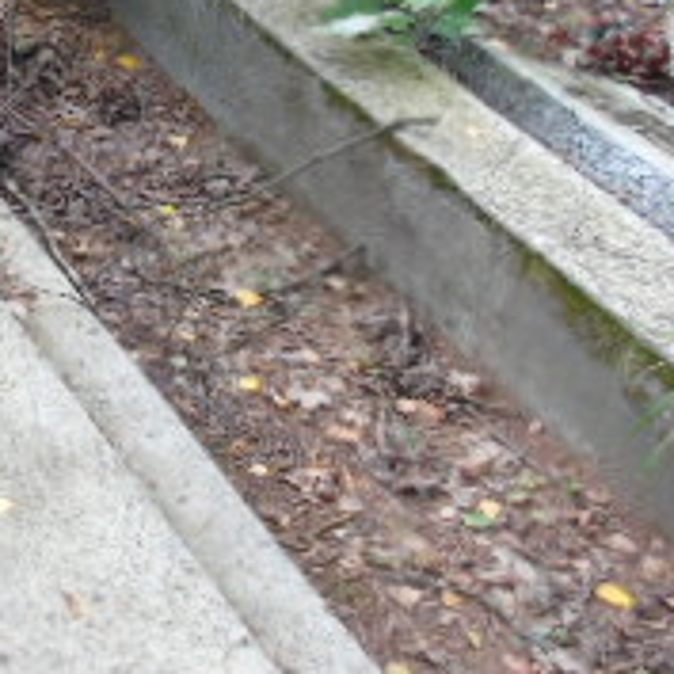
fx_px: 1762
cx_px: -225
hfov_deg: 19.8
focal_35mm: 80
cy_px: 194
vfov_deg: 21.5
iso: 80
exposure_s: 1/40
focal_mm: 4.4
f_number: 3.4
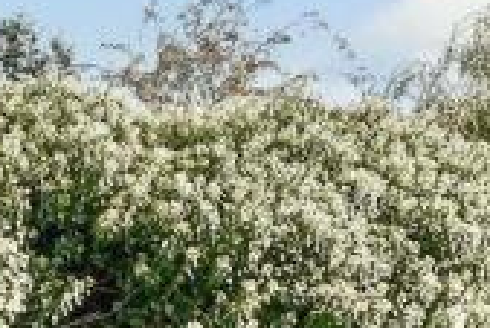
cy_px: 576
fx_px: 1240
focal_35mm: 91
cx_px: -90
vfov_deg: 13.6
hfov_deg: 20.9
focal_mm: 10
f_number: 8
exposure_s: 1/125
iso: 400
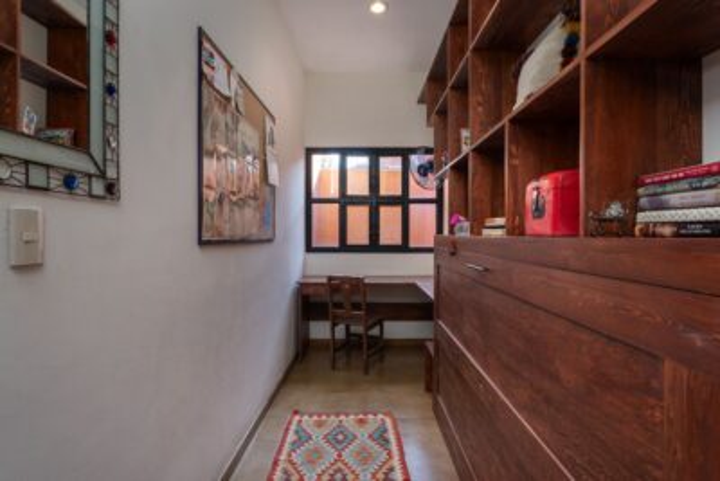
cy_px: 240
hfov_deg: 90.0
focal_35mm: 18
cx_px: 360
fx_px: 360
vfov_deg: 67.4
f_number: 10
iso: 100
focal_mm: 18
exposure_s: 1/5
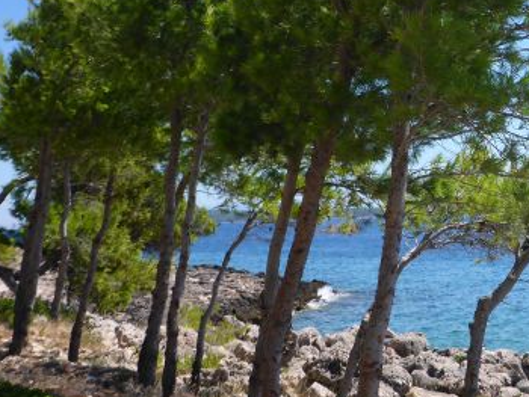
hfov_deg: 28.1
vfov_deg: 22.7
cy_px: 97
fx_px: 979
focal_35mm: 64
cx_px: 547
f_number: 3.3
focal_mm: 4.9
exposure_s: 1/1000
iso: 100
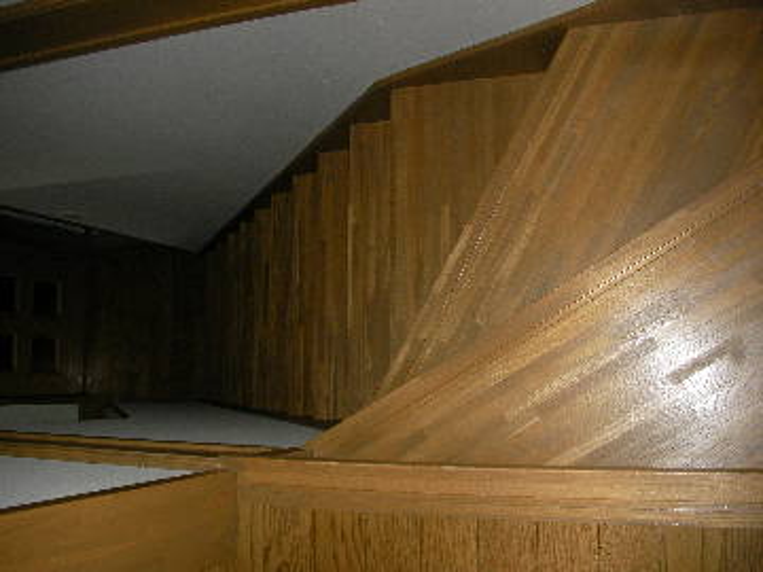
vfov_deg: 37.7
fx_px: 838
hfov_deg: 49.0
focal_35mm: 38
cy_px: 286
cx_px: 382
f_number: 3.5
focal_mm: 6.3
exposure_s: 1/30
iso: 200
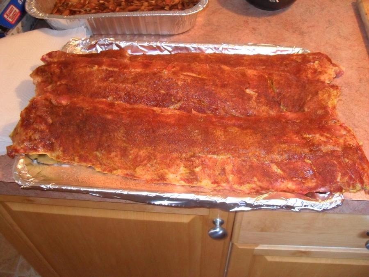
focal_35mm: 35
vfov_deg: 40.7
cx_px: 184
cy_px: 138
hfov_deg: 52.6
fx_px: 373
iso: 400
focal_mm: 6.2
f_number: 2.8
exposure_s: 1/45
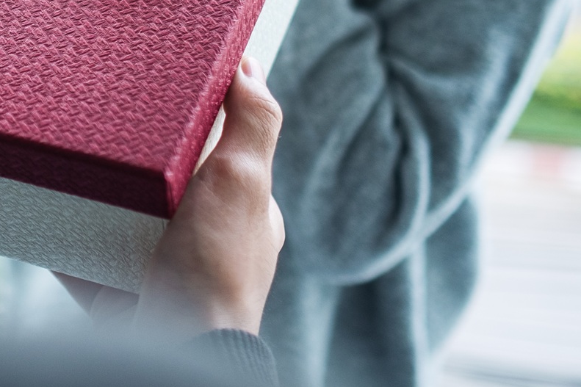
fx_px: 1371
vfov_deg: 15.7
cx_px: -29
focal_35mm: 85
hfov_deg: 22.8
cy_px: -4
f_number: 1.4
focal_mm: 23
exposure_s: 1/600
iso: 200
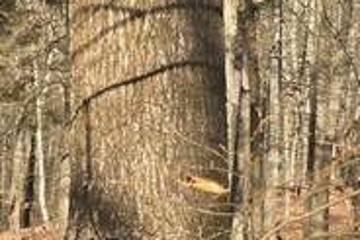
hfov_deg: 9.4
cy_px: 115
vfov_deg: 8.3
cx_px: 1127
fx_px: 1661
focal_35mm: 166
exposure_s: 1/763
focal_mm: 5.4
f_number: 1.8
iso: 25
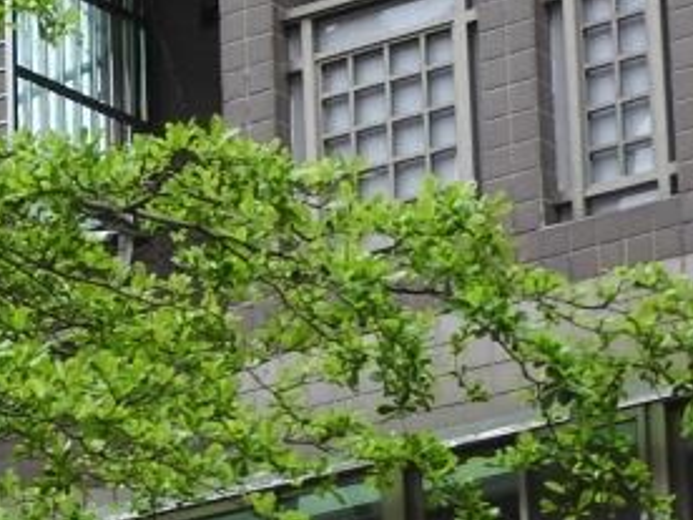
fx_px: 7067
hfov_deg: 5.5
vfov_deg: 4.2
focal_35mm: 353
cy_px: -382
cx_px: -590
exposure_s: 1/60
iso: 220
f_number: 4.8
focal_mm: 17
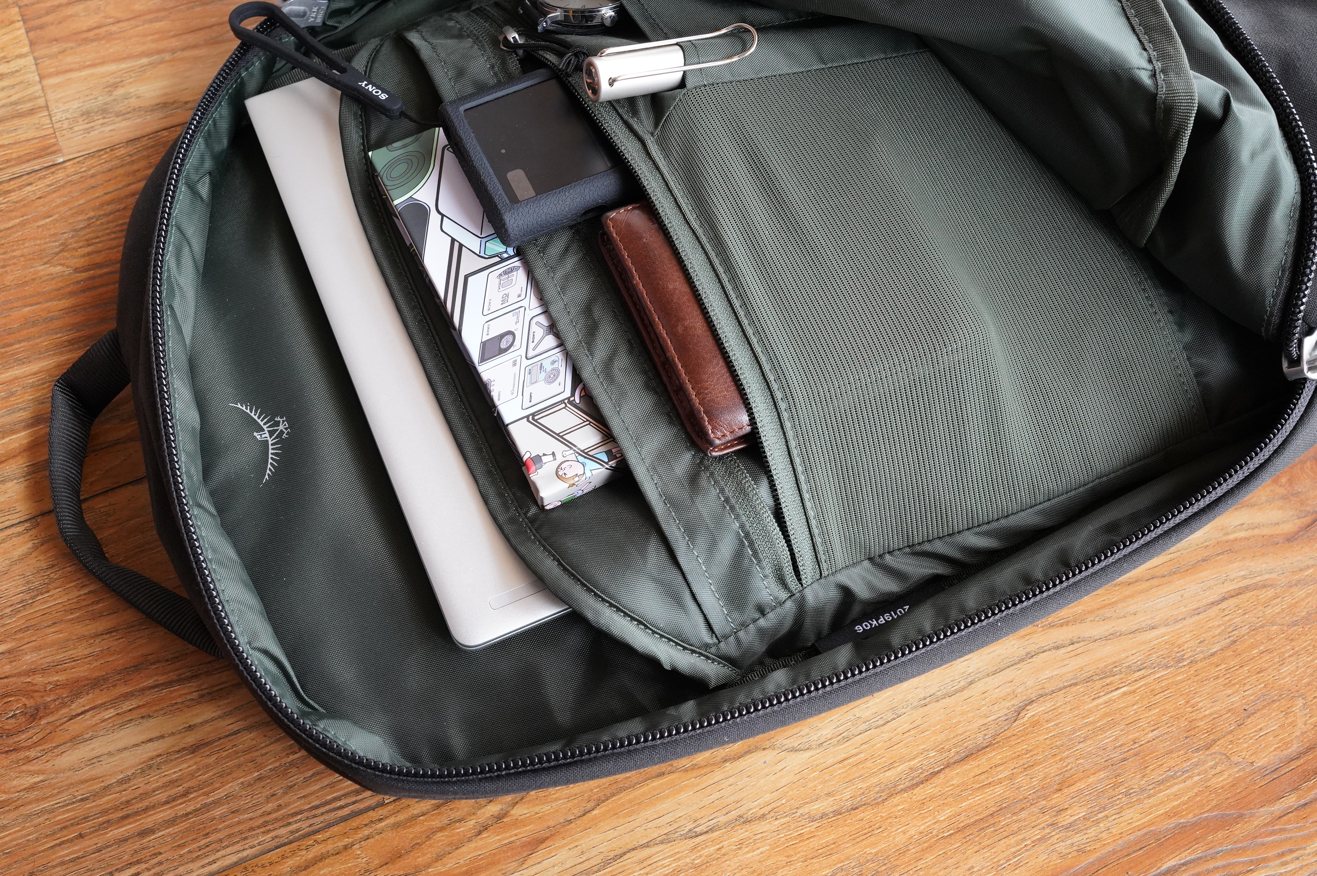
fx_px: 1279
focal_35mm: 35
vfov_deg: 37.8
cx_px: 658
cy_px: 438
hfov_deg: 54.5
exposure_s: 1/40
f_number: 9
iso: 5000
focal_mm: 35
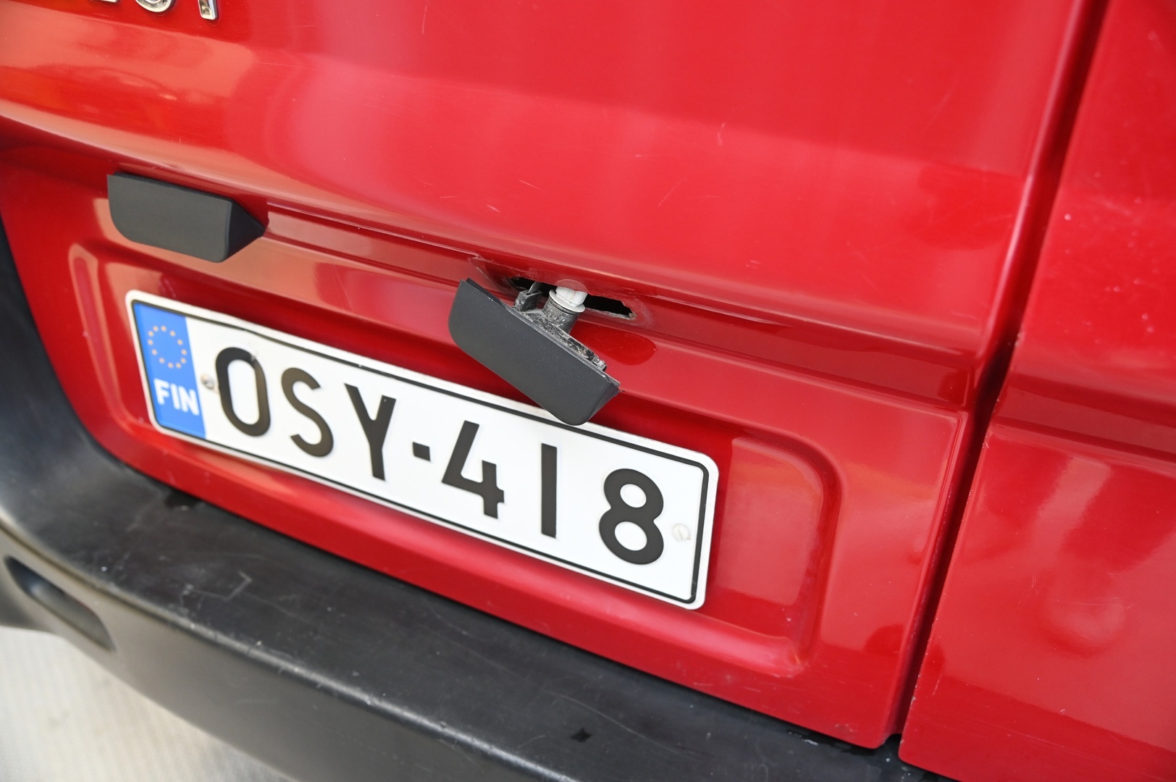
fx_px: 1110
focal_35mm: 34
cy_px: 391
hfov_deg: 55.8
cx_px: 588
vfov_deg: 38.8
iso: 2000
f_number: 4
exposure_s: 1/40
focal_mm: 34
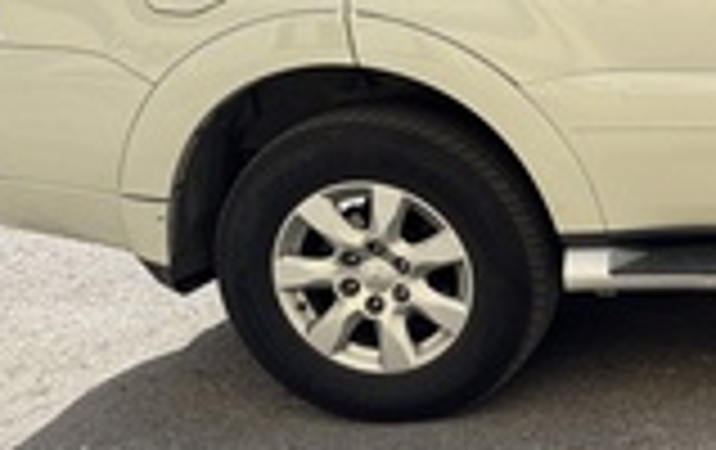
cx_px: 907
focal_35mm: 73
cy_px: 155
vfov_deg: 17.9
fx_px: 1427
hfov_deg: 24.8
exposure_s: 1/3096
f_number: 1.78
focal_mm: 6.76
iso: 80
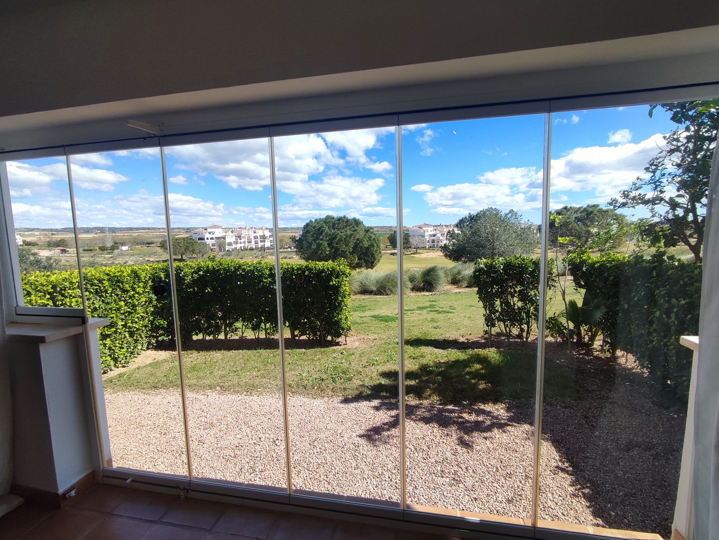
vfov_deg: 78.2
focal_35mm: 16
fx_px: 333
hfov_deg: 94.5
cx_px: 360
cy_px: 270
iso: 50
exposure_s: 1/899
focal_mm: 1.65
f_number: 2.2
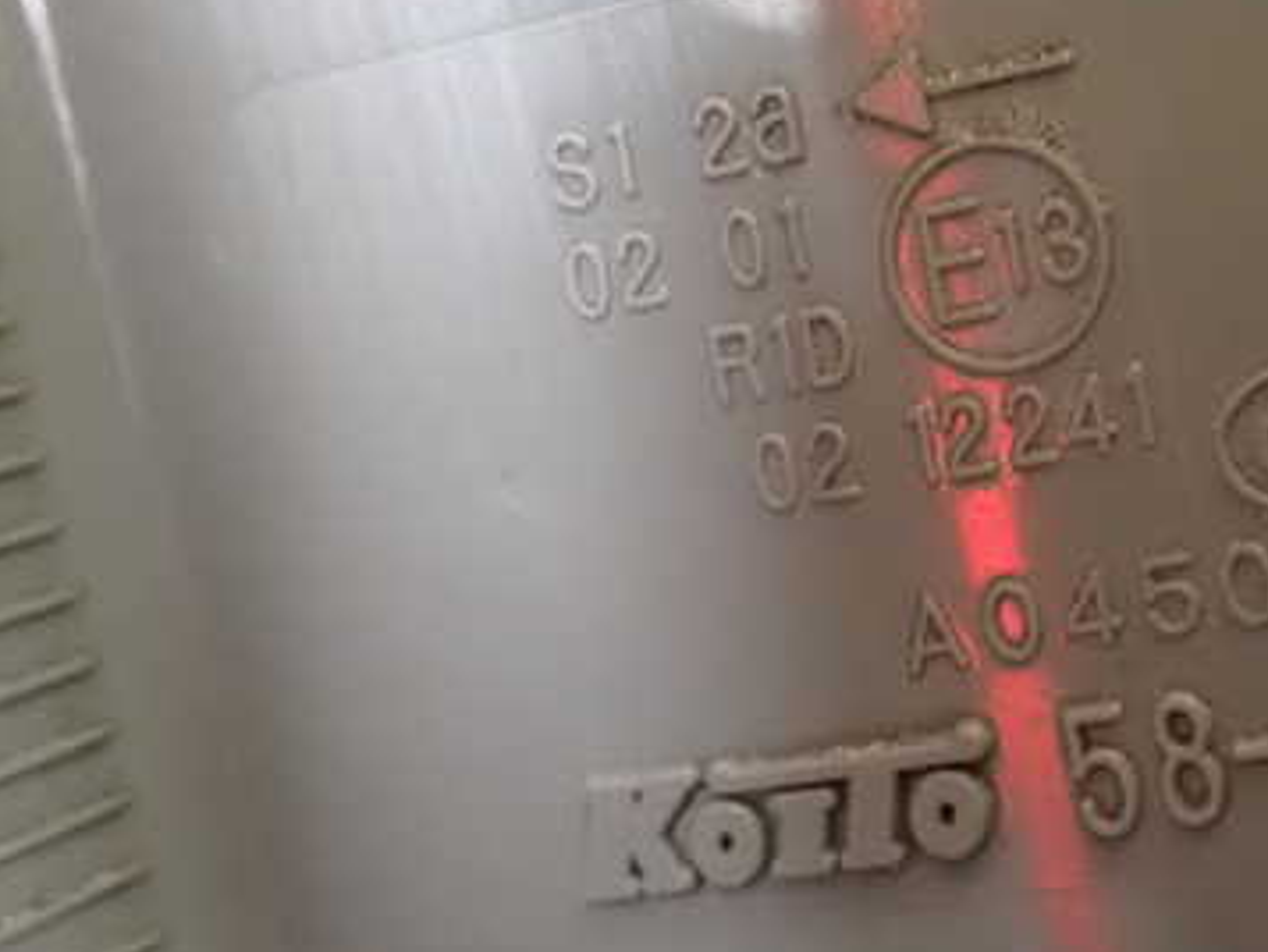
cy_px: 352
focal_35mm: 79
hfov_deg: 24.5
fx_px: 2895
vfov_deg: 18.6
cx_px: 884
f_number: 3.1
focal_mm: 8.4
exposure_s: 1/40
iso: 1600
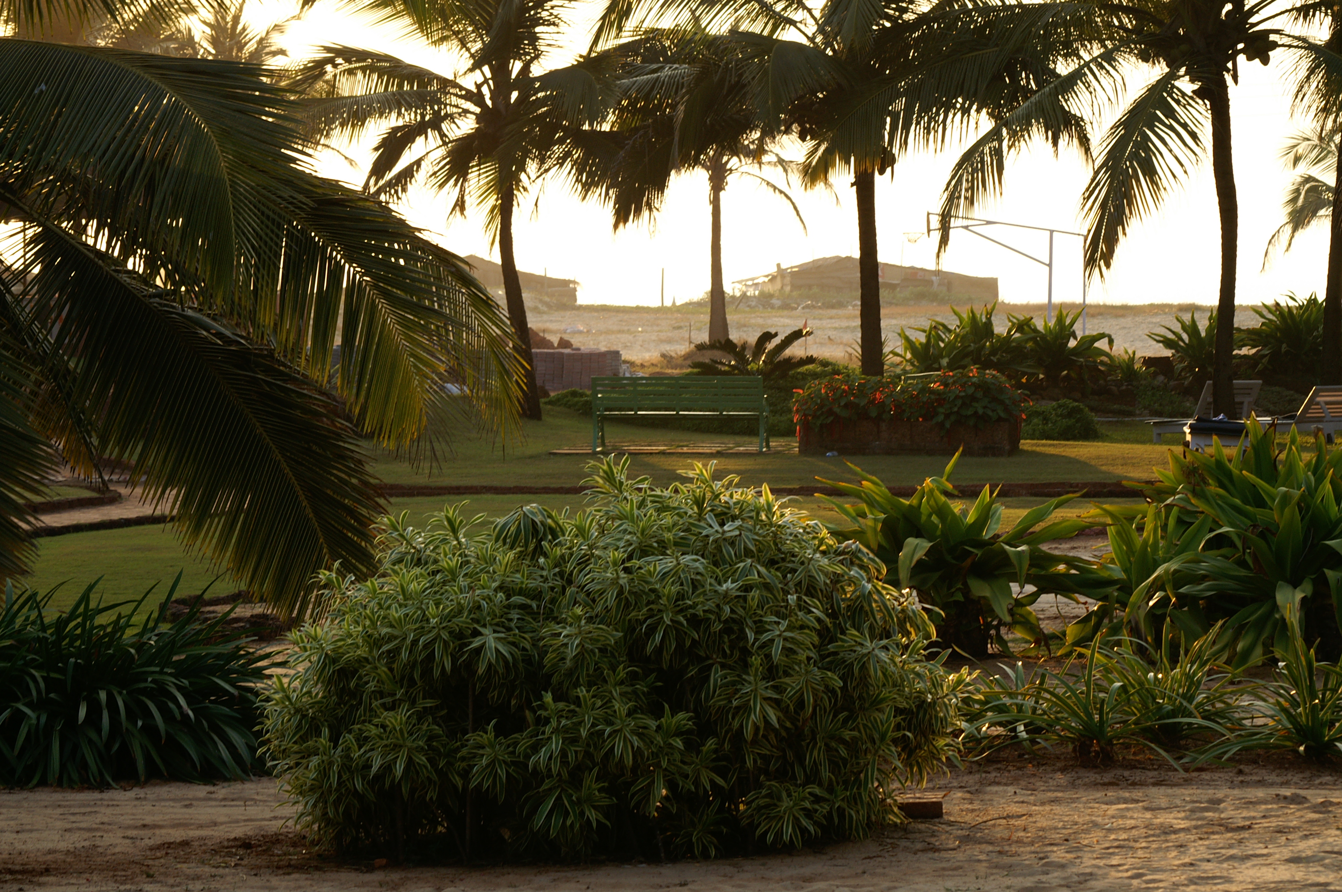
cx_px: 671
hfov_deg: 13.7
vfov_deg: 9.1
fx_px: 5587
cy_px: 446
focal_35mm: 150
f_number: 13
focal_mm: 100
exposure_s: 1/60
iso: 200
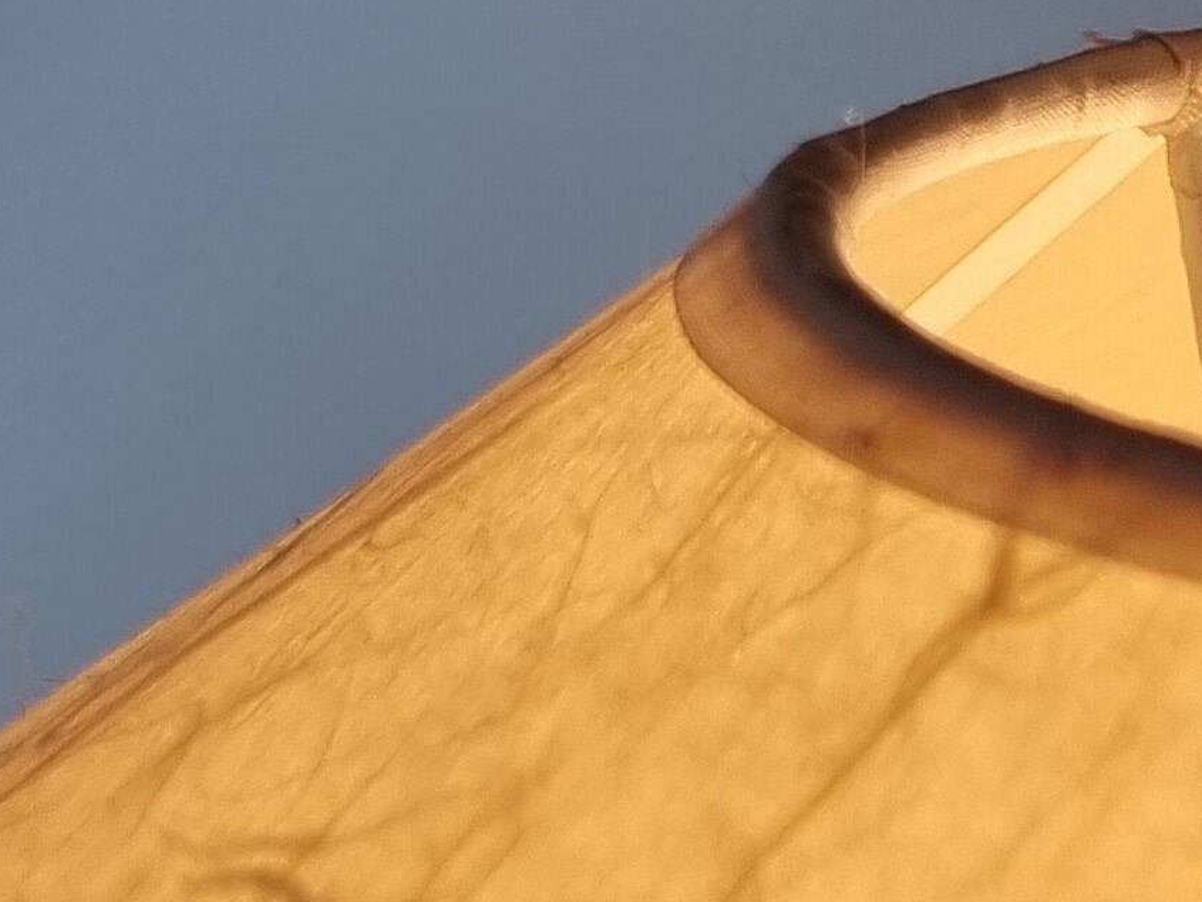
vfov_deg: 11.7
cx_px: 2074
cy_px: -132
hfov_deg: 14.3
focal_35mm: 124
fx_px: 4306
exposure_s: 1/224
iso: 50
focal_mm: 5.4
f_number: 1.8
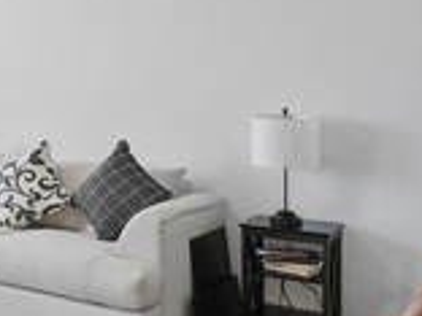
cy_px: 82
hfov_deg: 27.5
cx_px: -65
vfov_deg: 23.1
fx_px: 768
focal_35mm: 63
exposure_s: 1/15
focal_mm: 16
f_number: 6.3
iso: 320
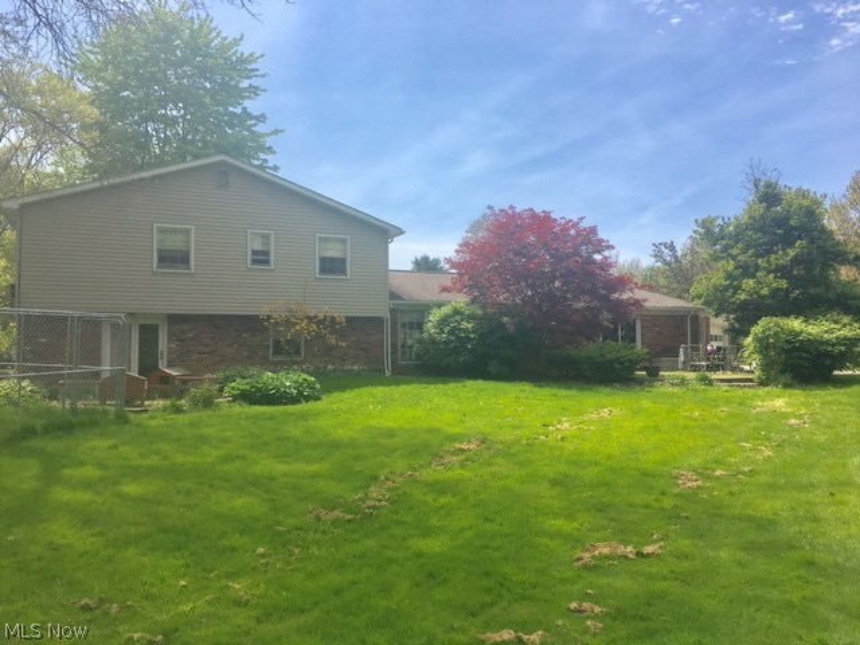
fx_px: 720
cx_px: 430
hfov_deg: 61.7
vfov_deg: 48.2
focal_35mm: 29
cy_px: 322
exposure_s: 1/2198
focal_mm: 4.15
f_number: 2.2
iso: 25
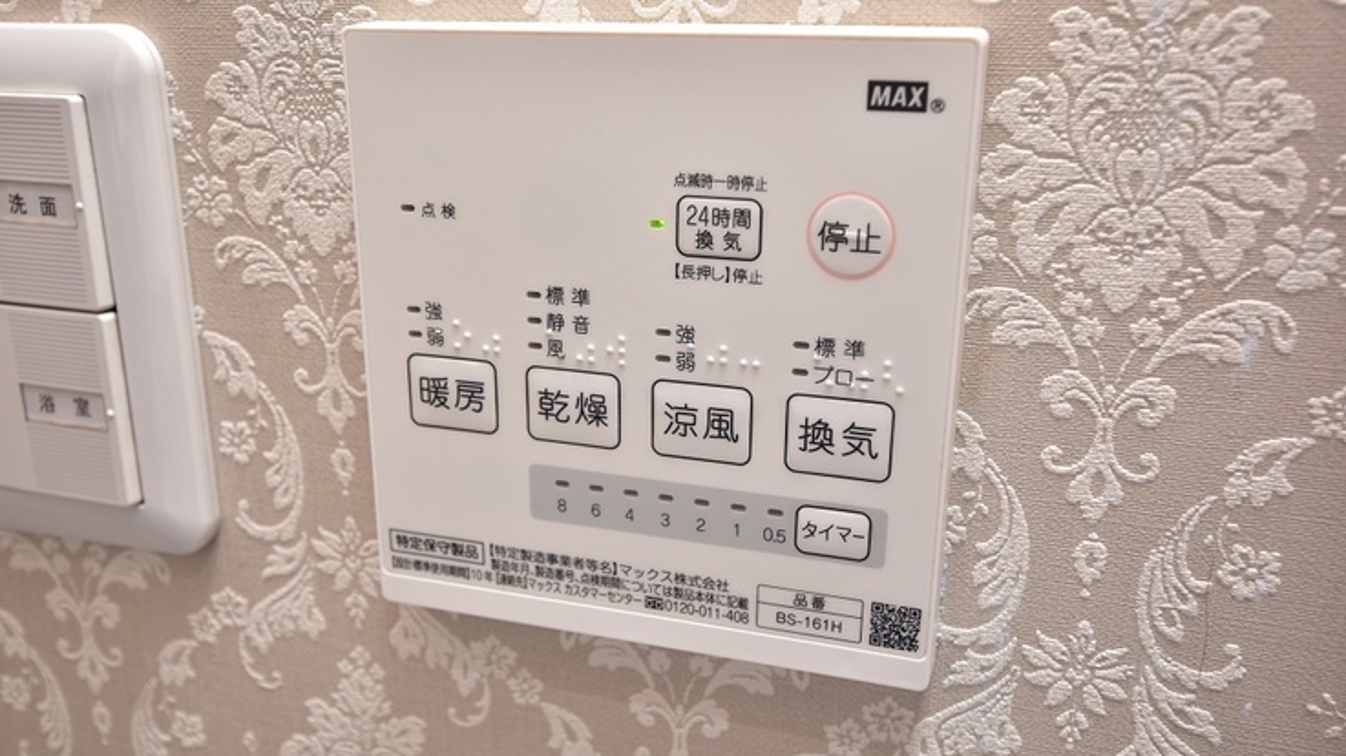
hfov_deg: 61.0
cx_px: 665
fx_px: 1142
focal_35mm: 32
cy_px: 341
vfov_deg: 36.6
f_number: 5
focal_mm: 20
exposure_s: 1/60
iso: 160
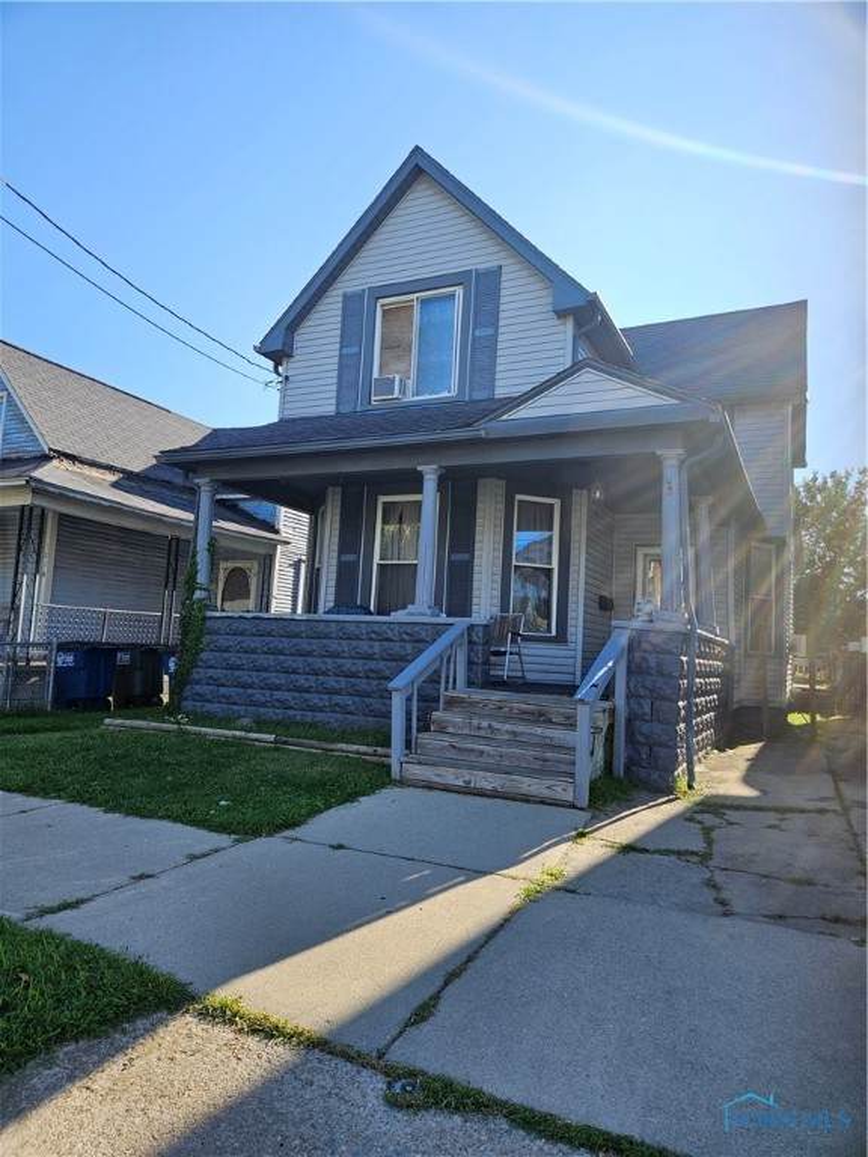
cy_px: 578
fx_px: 769
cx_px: 434
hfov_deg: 58.9
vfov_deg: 73.9
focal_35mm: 23
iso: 40
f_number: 1.8
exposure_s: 1/1255
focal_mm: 5.4
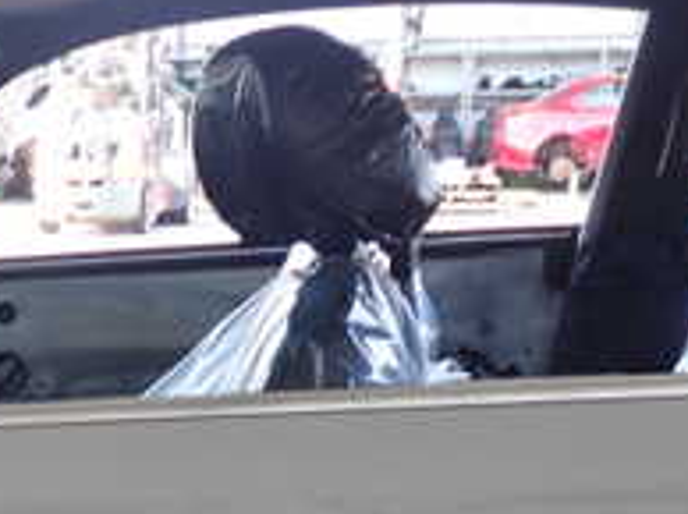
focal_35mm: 93
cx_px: 103
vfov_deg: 14.7
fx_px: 1846
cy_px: 776
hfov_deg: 20.8
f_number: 2.3
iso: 100
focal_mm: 5.4
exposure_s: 1/80
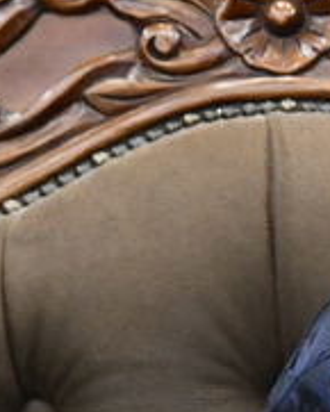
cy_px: 172
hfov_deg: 1.3
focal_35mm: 1160
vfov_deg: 1.7
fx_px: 14150
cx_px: 1475
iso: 1600
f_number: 5.6
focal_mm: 160
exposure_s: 1/160
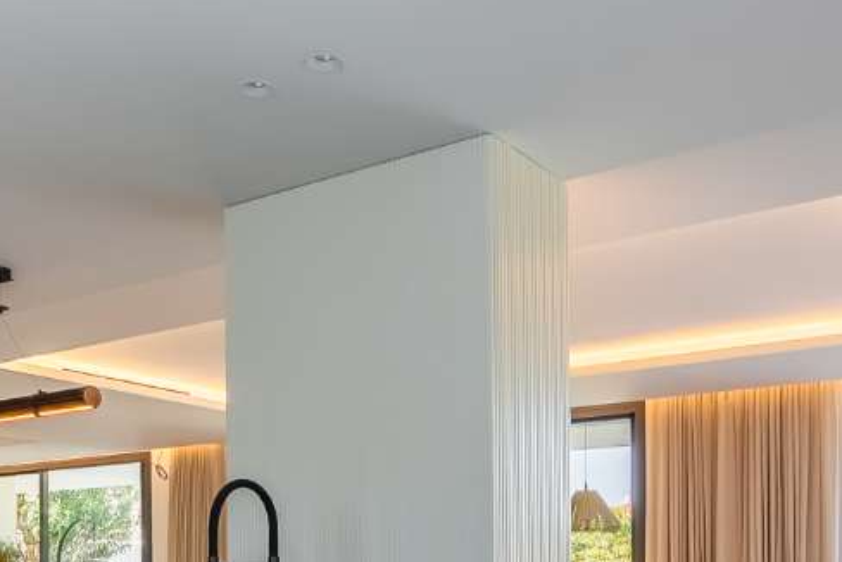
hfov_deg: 45.4
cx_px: 424
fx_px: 1006
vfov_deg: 29.7
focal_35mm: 43
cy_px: 523
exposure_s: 1/800
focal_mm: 14
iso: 500
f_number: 7.1
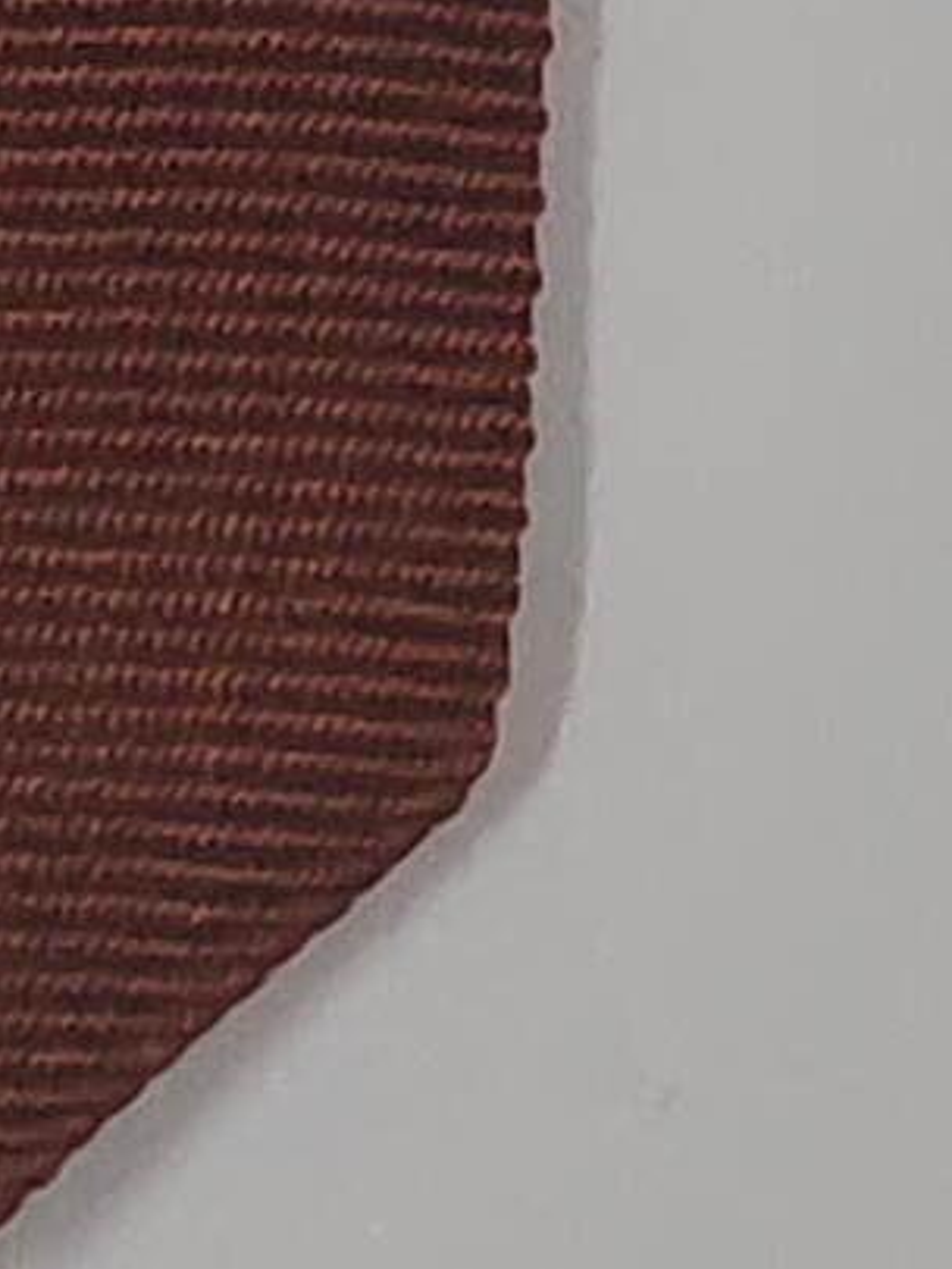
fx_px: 11068
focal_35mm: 302
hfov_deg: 4.9
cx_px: -379
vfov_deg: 6.6
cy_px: 931
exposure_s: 1/50
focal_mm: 5.52
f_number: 1.95
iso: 500
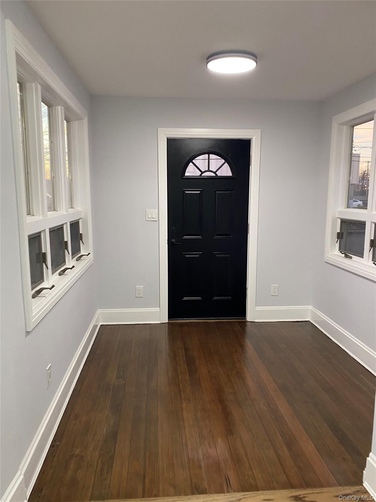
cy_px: 251
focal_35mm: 26
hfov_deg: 53.1
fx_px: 377
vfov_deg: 67.3
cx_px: 188
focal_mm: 4.25
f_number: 1.8
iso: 125
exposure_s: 1/60
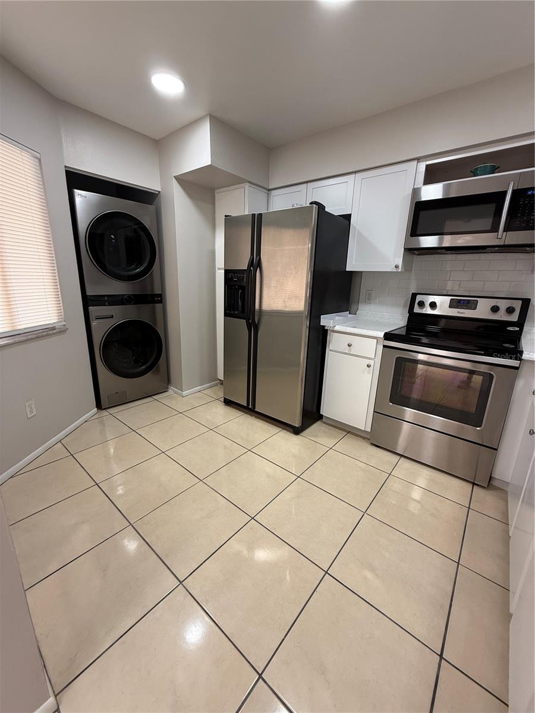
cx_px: 268
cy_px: 356
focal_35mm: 14
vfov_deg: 102.1
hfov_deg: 85.7
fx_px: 288
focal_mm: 2.22
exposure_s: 1/99
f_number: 2.2
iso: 160
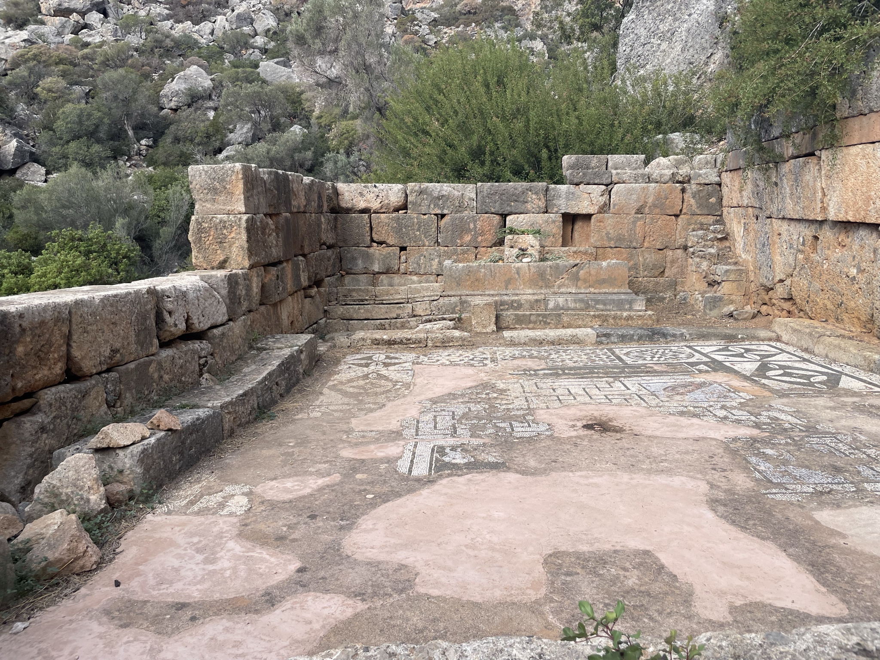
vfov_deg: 53.1
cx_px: 440
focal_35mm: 26
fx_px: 661
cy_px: 330
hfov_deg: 67.3
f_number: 1.6
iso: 32
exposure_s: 1/1689
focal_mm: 4.2
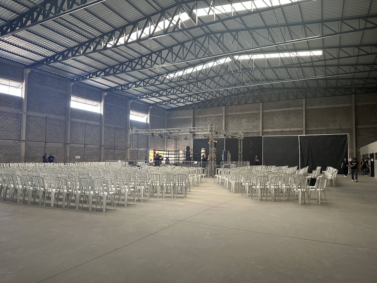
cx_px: 188
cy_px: 142
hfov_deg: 71.6
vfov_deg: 56.8
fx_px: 261
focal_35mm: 24
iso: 200
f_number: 1.78
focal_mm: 6.86
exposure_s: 1/120
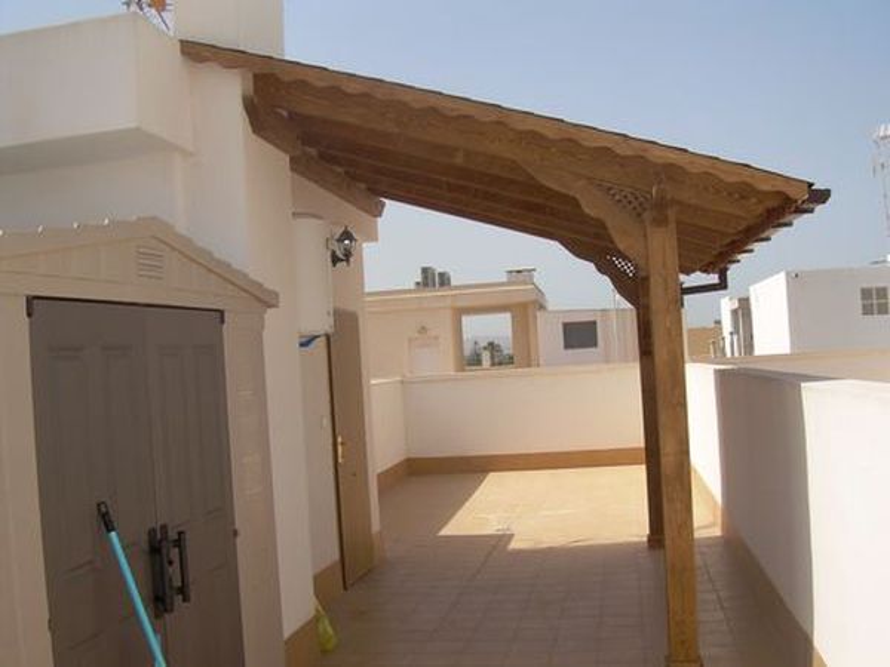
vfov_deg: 37.7
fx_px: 977
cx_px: 445
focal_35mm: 38
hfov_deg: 49.0
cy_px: 334
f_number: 4.6
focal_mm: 6.3
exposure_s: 1/546
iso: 50
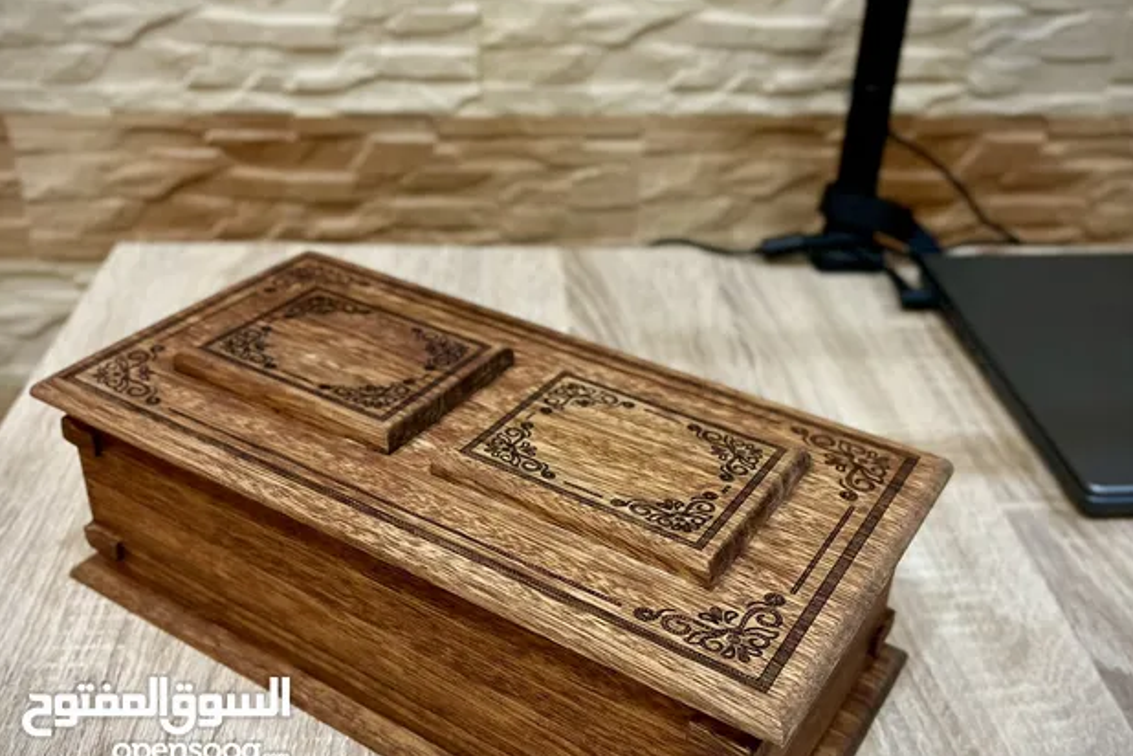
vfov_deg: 46.4
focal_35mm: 28
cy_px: 371
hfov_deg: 65.5
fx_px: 881
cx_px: 565
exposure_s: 1/50
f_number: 1.5
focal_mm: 5.7
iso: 250
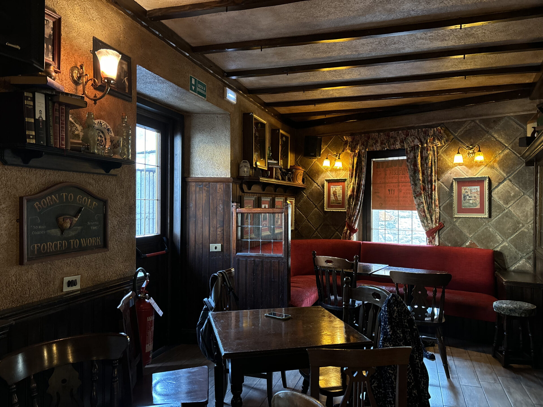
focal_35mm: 26
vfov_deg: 53.1
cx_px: 272
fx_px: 408
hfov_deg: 67.3
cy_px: 204
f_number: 1.6
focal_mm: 5.96
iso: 640
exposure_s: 1/33
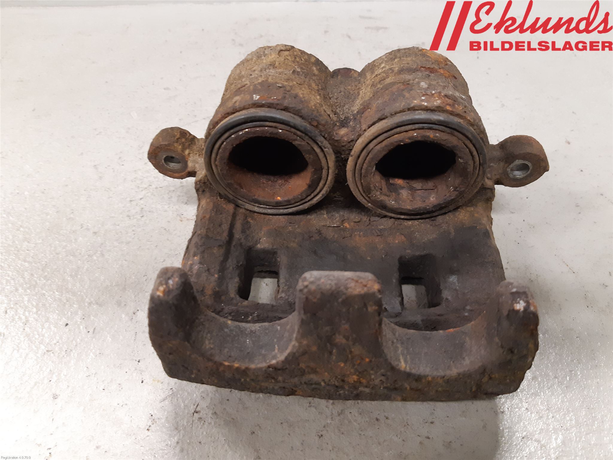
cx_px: 306
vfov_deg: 53.1
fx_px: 460
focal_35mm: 26
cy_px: 230
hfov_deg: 67.3
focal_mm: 3.93
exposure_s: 1/33
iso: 200
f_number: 1.7
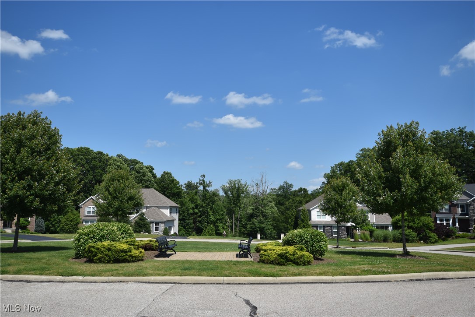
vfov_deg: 43.6
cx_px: 238
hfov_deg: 61.9
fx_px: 396
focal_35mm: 30
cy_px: 158
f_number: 8
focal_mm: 20
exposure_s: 1/250
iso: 100
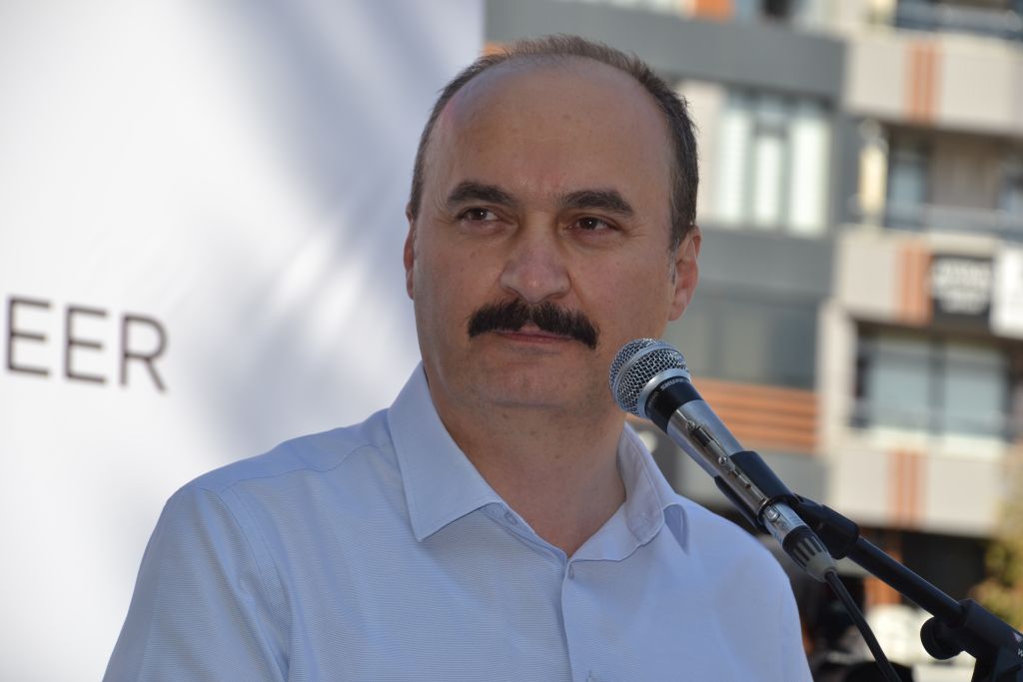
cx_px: 512
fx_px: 4476
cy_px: 341
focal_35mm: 158
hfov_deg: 13.0
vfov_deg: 8.7
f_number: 6.3
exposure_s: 1/200
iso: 100
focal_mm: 105
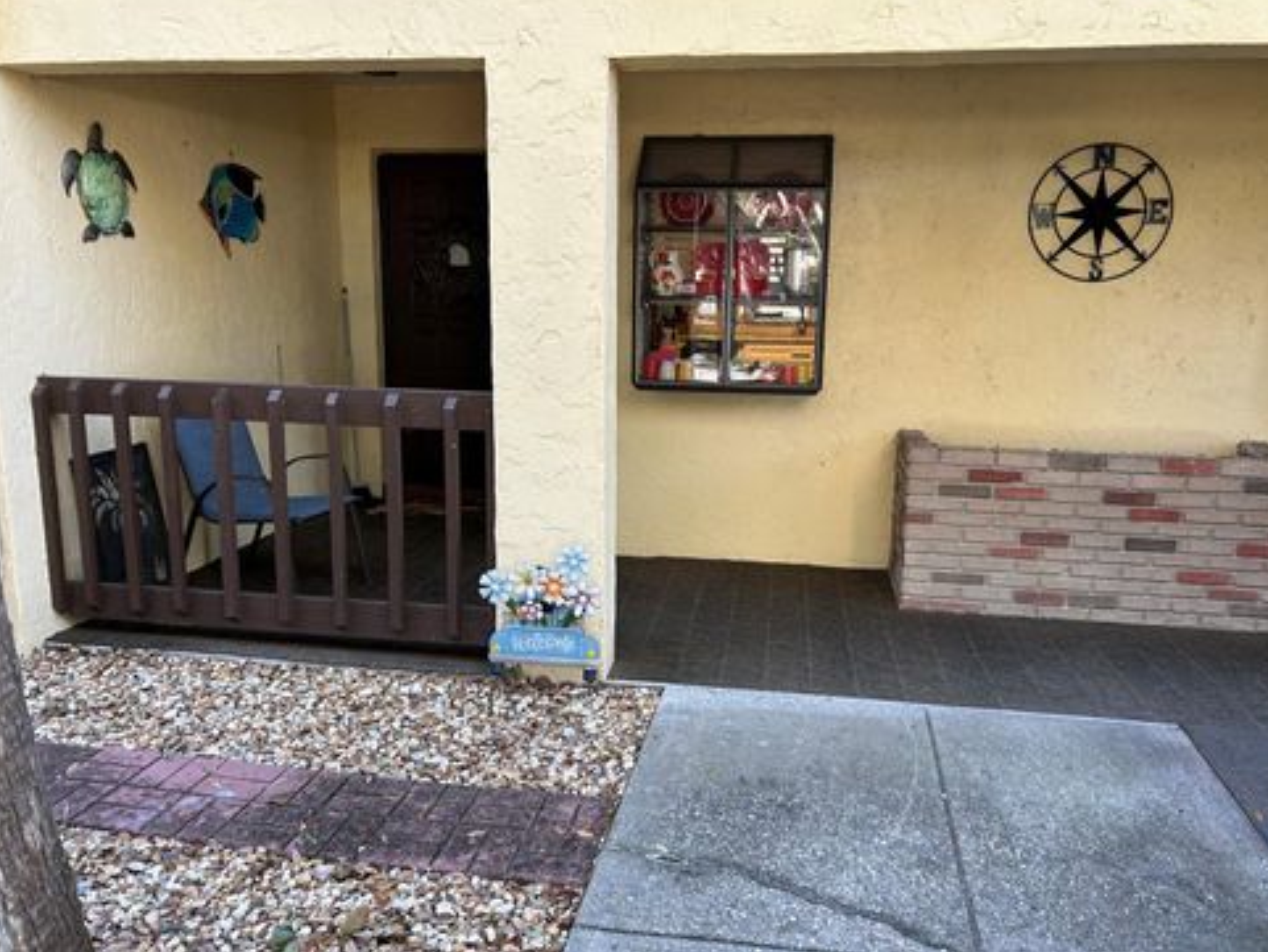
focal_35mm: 27
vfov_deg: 51.4
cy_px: 460
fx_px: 989
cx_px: 651
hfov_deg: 65.3
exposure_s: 1/121
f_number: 1.5
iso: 50
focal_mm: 5.7
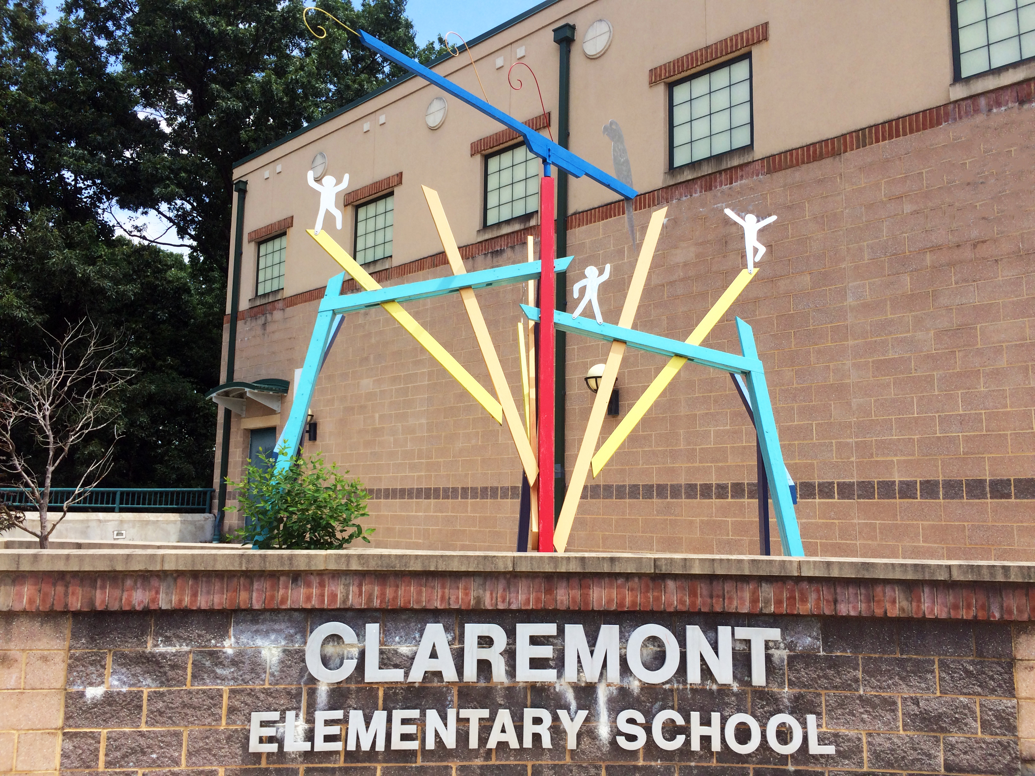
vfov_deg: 48.2
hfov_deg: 61.7
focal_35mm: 29
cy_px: 388
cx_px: 518
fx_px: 867
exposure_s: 1/1368
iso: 32
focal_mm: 4.15
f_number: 2.2
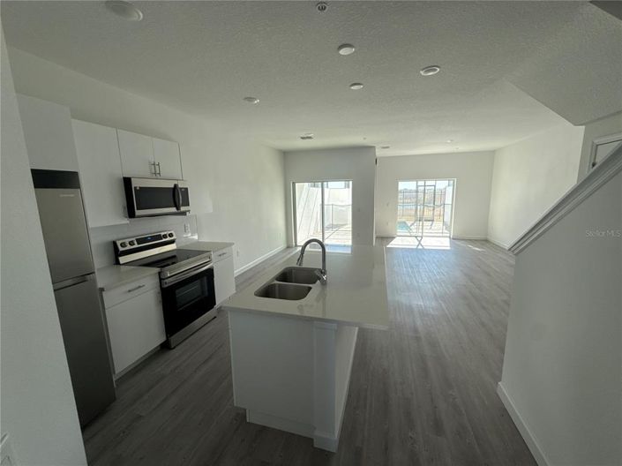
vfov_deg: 85.6
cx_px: 311
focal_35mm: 14
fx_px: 251
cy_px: 233
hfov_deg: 102.1
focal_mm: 2.22
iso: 64
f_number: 2.2
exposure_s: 1/158
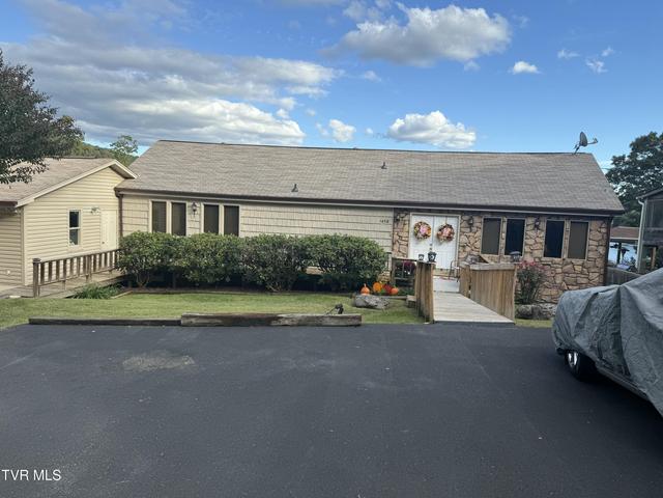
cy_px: 249
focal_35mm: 24
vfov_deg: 56.8
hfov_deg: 71.6
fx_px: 460
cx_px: 332
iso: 80
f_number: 1.78
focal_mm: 6.76
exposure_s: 1/1901
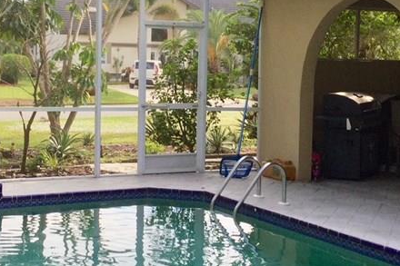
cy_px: 97
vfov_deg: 18.1
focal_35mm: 75
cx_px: 215
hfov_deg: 27.0
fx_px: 833
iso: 25
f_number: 2.4
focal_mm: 3.3
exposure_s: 1/181
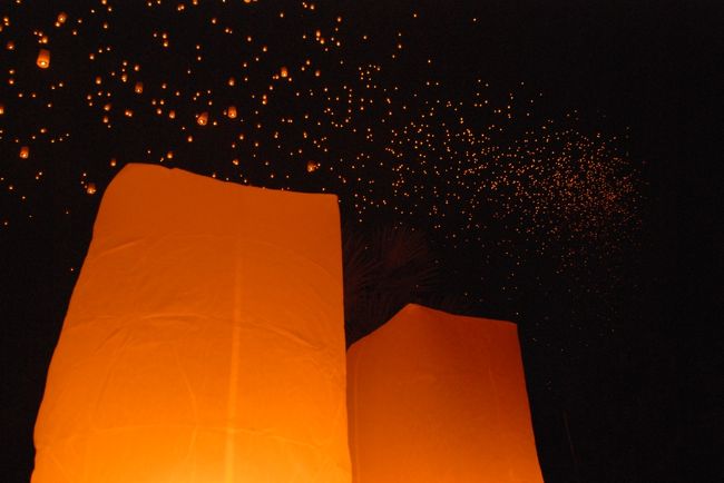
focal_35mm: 30
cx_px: 362
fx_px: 604
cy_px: 242
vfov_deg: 43.6
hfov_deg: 61.9
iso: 1600
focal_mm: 20
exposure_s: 1/25
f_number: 3.5
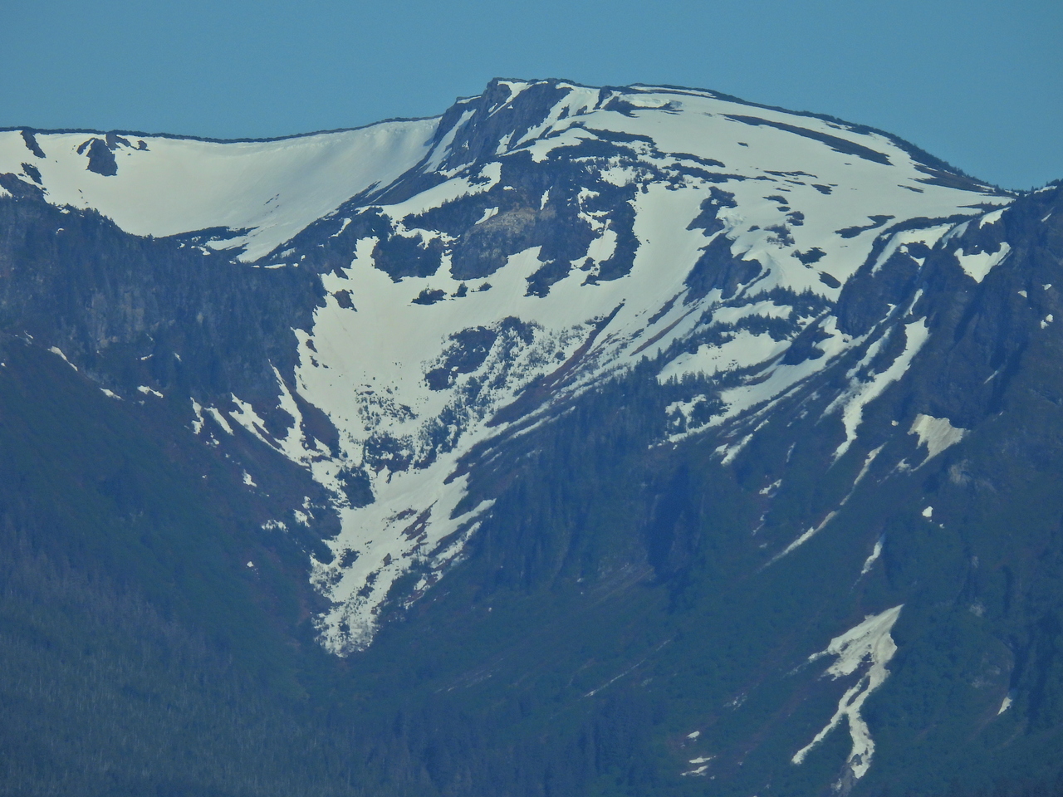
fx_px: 26102
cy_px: 398
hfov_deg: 2.3
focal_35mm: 850
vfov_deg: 1.7
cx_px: 532
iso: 100
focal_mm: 152
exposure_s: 1/1000
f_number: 5.6
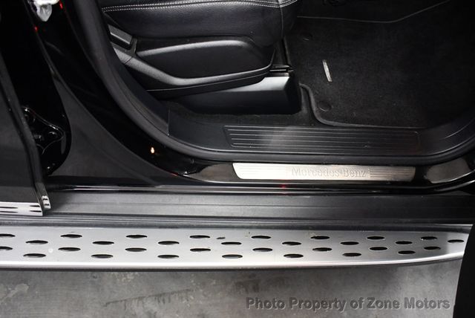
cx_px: 238
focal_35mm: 36
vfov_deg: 36.9
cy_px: 159
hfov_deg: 53.1
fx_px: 475
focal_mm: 18
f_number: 3.5
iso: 3200
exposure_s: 1/125
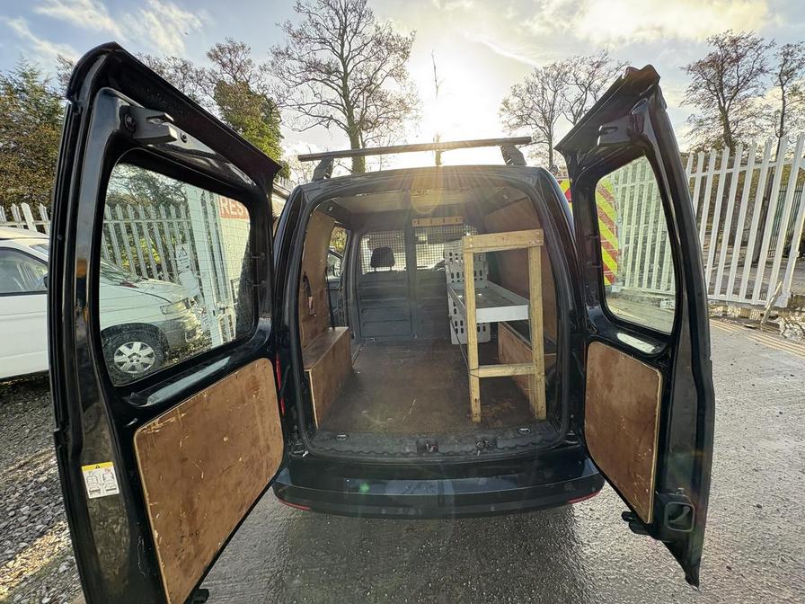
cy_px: 302
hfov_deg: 102.1
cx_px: 402
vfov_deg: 85.7
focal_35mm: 14
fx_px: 326
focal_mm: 2.22
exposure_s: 1/224
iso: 50
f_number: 2.2
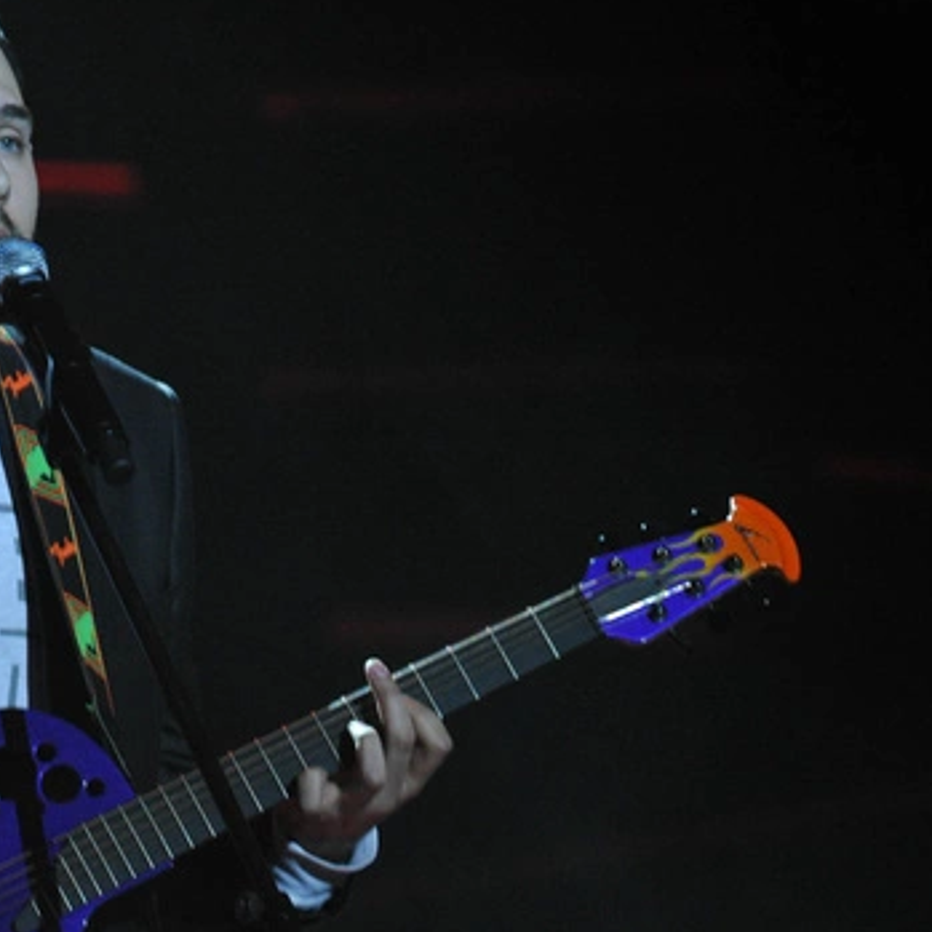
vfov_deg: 3.4
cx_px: 59
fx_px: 15596
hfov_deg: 3.4
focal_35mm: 512
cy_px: 562
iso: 6400
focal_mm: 300
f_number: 7.1
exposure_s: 1/200
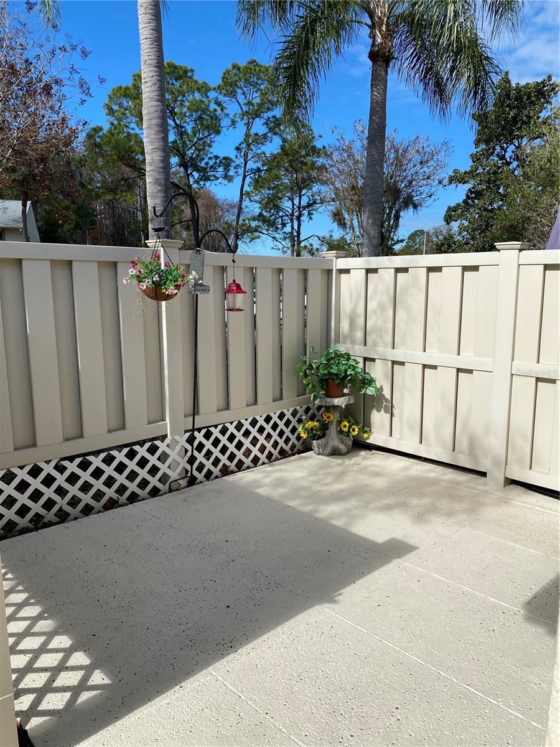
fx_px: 561
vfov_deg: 67.3
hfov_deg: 53.1
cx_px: 280
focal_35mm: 26
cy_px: 374
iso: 32
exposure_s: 1/4115
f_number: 1.8
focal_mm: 4.25
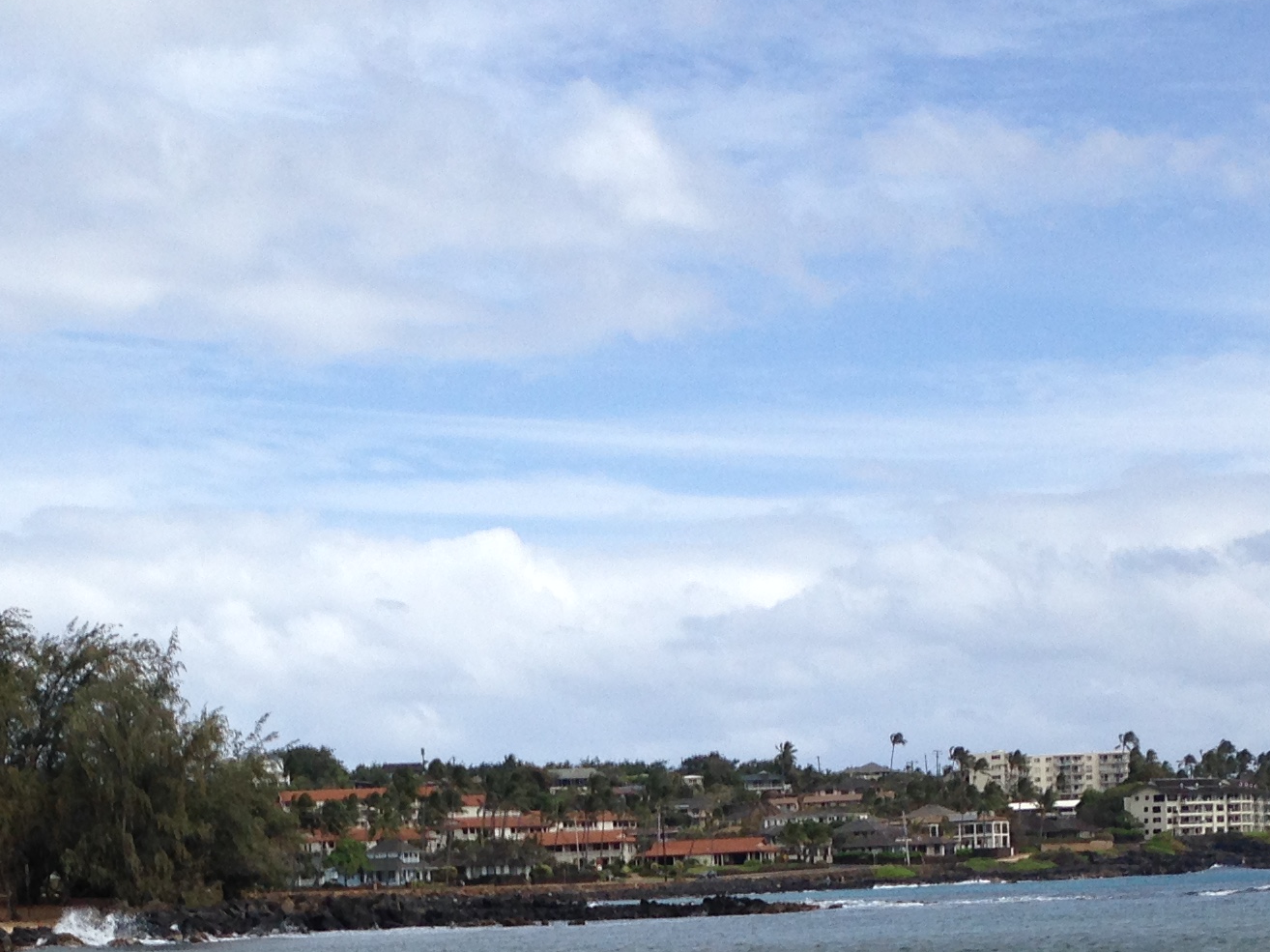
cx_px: 495
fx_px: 3008
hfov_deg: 23.8
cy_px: 1018
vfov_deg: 17.4
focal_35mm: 82
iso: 50
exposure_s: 1/2262
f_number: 2.4
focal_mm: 4.12
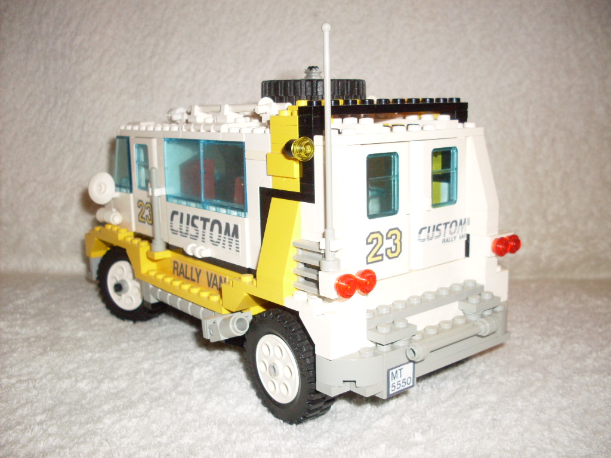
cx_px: 306
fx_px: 671
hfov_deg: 49.0
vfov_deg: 37.7
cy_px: 229
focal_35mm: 38
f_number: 2.8
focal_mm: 6.3
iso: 100
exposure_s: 1/45
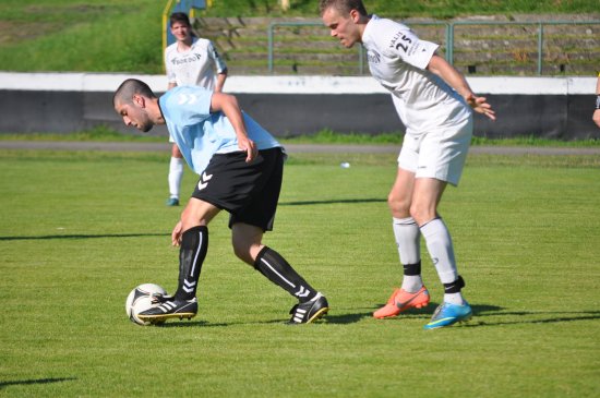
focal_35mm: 270
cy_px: 199
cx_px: 300
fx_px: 4493
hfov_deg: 7.6
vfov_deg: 5.1
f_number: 7.1
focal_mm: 180
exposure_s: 1/800
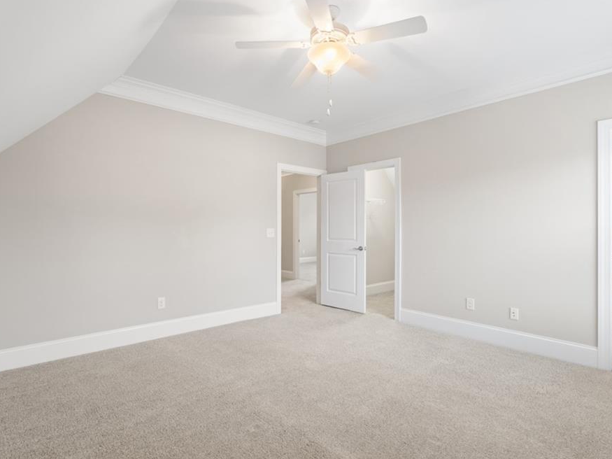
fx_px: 336
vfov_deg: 68.6
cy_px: 232
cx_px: 304
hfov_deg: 84.6
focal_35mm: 19
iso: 320
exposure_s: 1/2
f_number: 8
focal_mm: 16.9
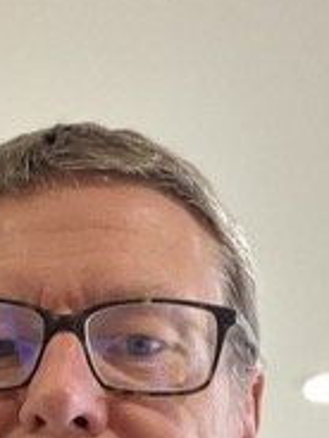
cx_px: 69
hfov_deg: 16.9
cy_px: 503
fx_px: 1102
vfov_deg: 21.2
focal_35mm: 87
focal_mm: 2.71
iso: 400
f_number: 2.2
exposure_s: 1/43
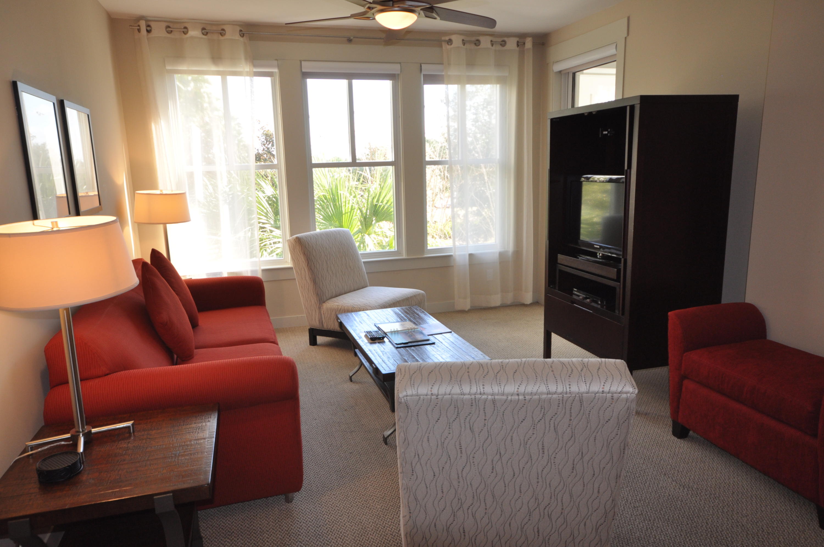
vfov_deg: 53.0
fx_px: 549
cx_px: 412
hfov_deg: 73.8
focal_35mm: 24
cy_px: 274
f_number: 5
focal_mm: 16
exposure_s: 1/60
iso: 450
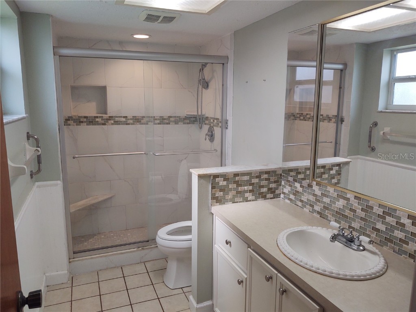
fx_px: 324
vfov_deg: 51.4
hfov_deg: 65.3
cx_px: 208
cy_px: 156
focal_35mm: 27
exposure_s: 1/120
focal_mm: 4.75
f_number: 1.7
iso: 102
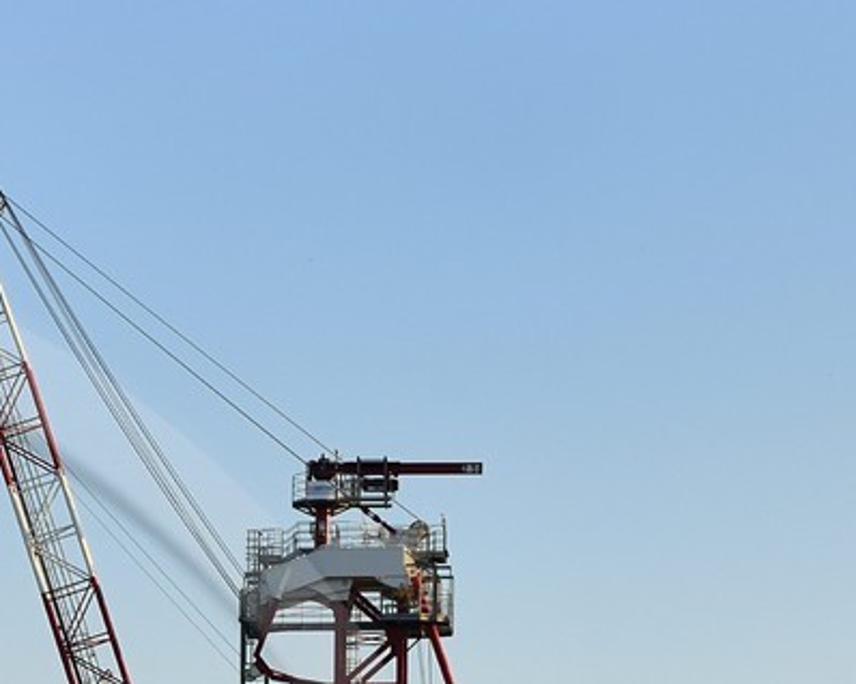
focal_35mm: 415
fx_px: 10509
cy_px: 1127
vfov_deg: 3.7
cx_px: -379
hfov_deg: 4.6
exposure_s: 1/500
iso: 200
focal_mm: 110
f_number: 6.3
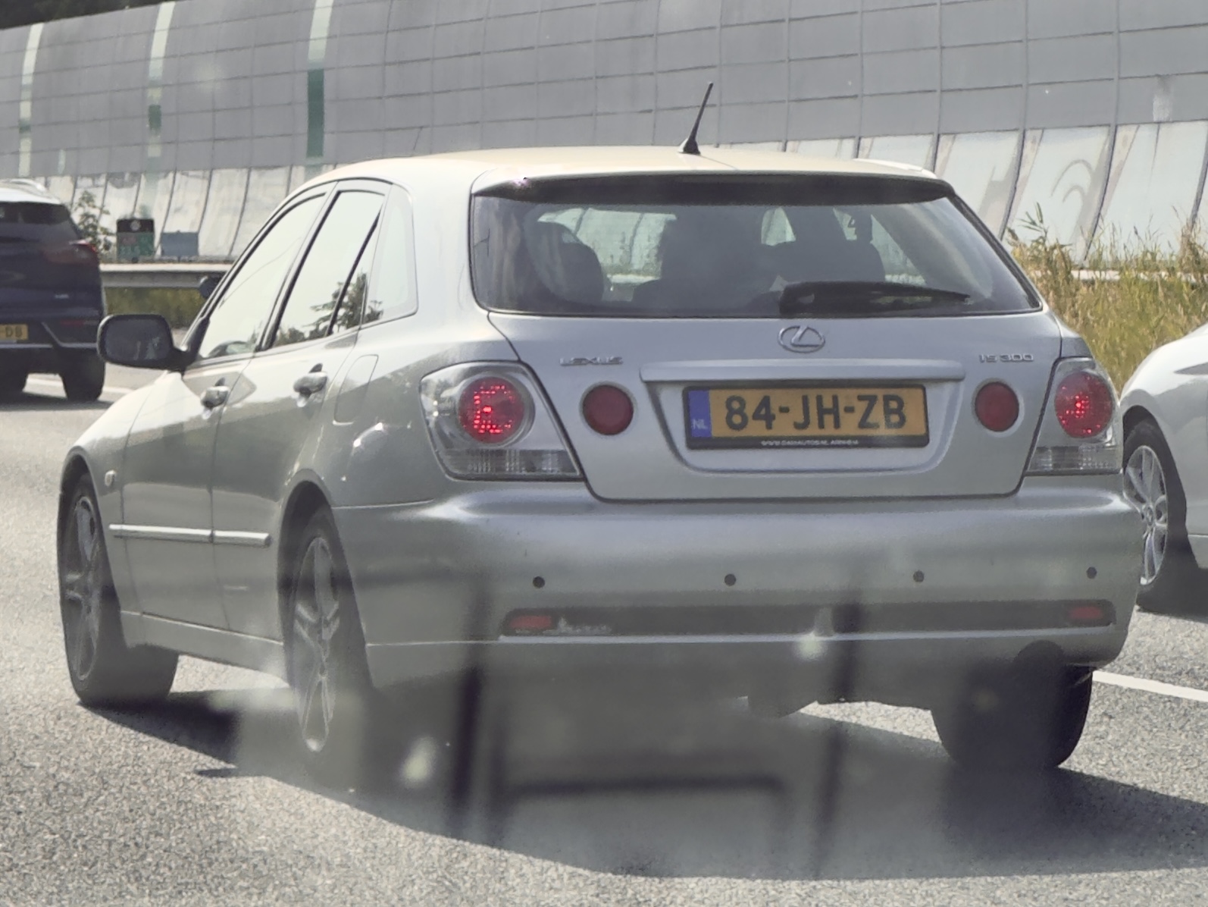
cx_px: 604
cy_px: 454
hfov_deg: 25.3
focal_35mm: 77
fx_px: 2687
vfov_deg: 19.1
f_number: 2.8
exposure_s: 1/699
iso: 25
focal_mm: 9
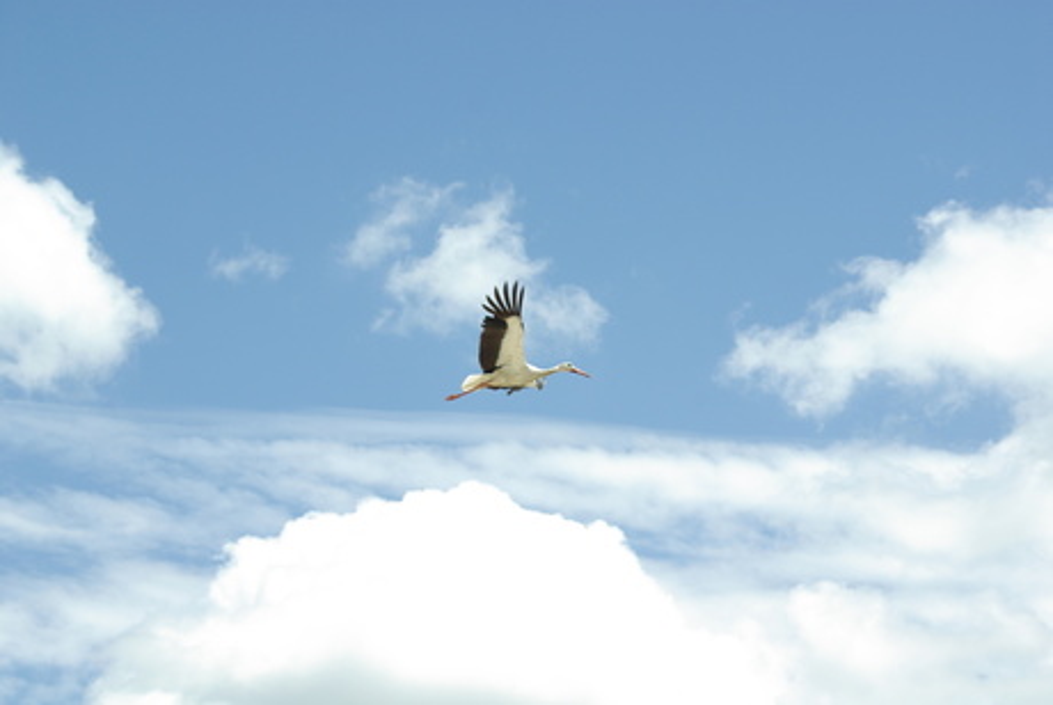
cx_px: 526
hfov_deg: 19.4
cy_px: 352
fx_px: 3075
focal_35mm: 105
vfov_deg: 13.1
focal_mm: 70
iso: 100
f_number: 5.6
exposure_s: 1/350
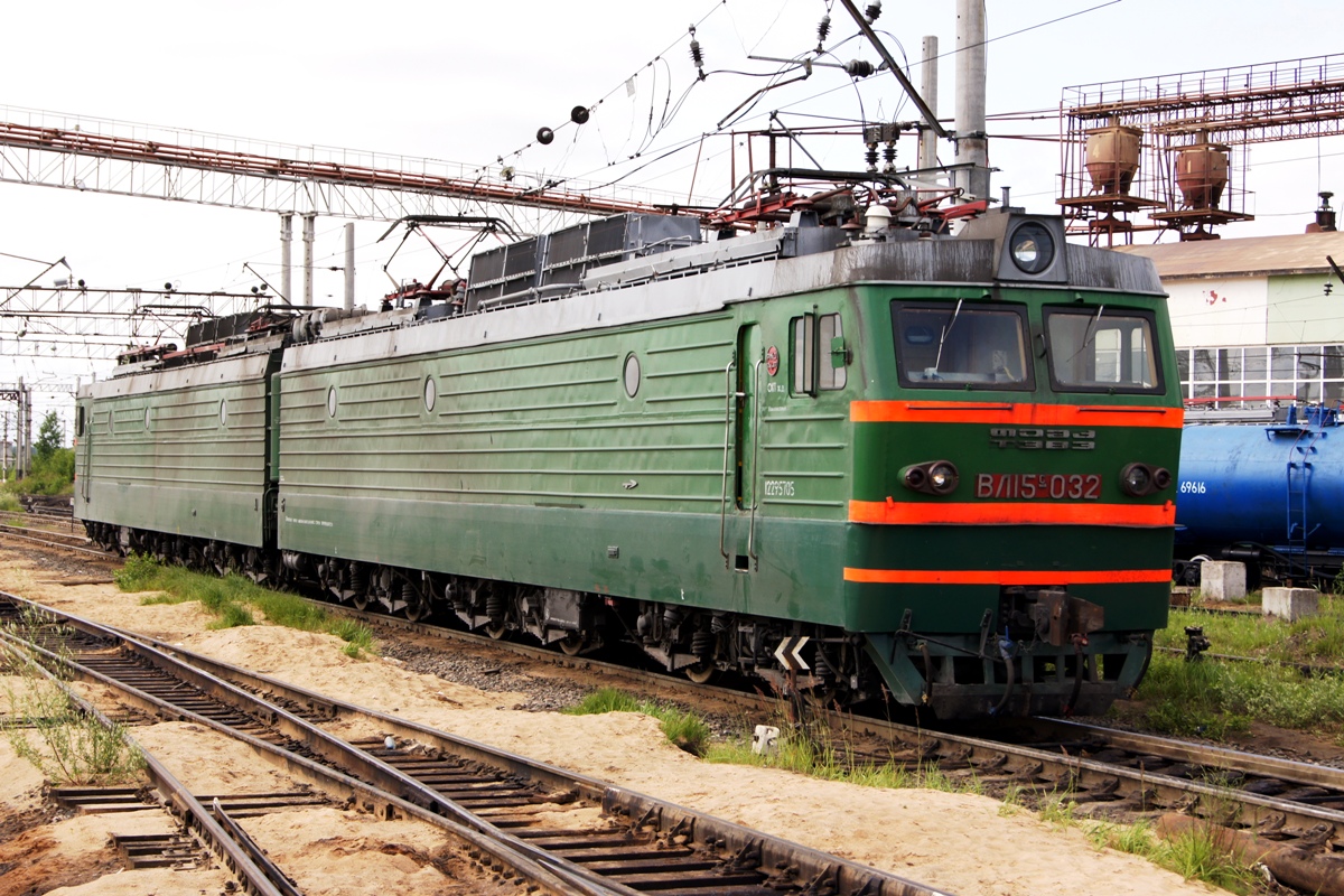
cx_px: 672
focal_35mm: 68
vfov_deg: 20.2
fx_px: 2520
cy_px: 448
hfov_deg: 29.9
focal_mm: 45
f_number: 7.1
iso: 200
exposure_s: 1/250
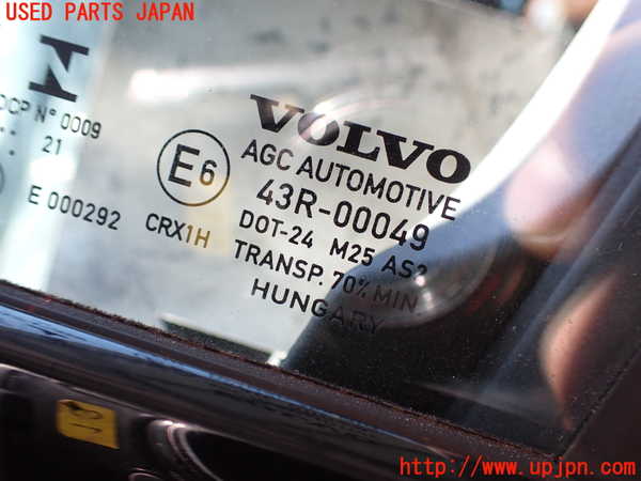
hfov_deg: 60.0
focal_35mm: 30
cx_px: 320
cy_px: 240
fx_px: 556
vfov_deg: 46.8
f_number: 2.3
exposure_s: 1/125
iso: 100
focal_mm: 5.4
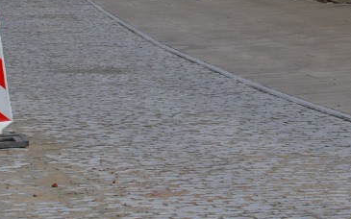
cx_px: 334
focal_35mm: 191
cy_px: 6
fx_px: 1827
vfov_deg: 6.8
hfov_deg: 10.9
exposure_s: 1/125
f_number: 11
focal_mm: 28
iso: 160
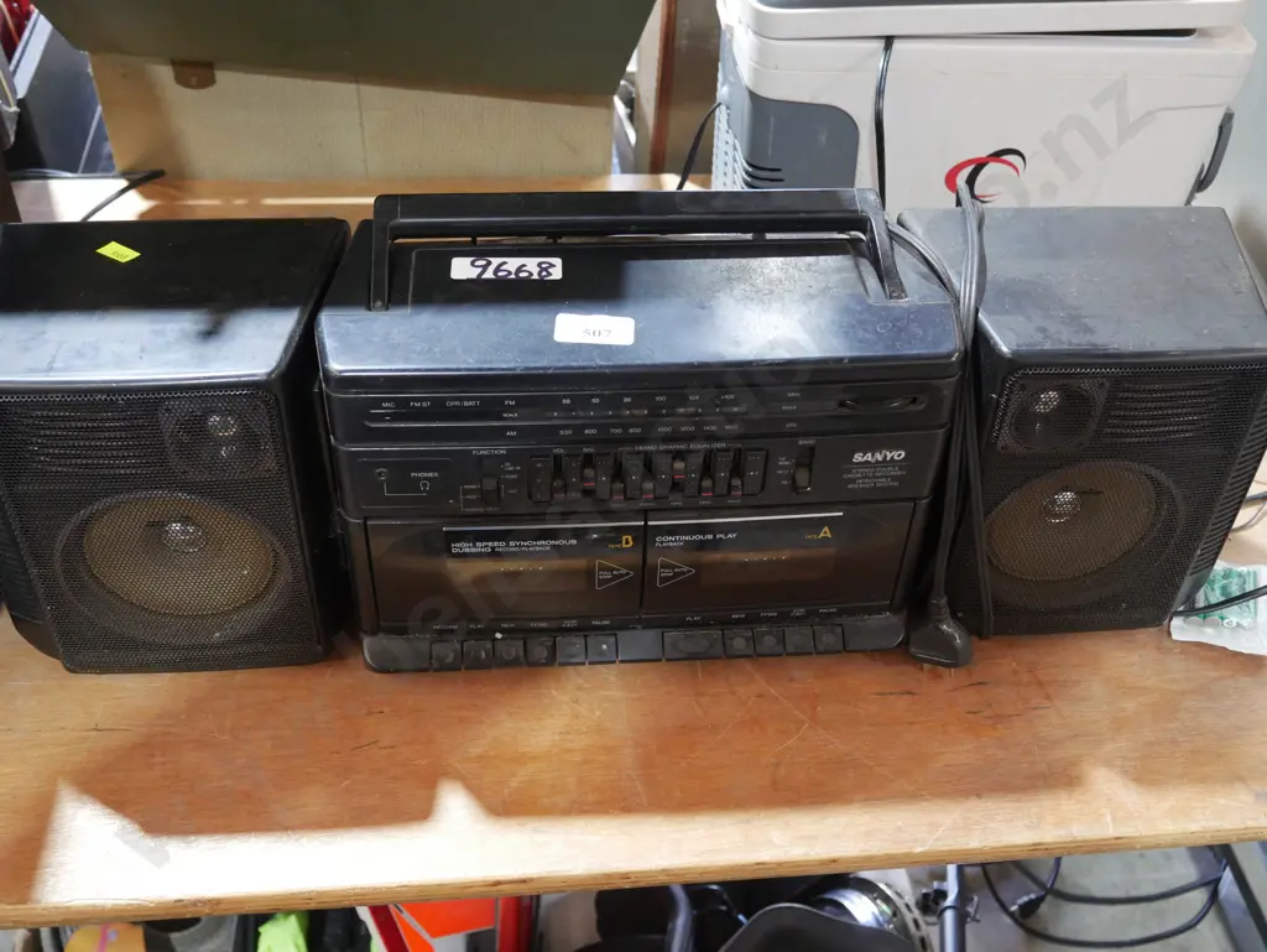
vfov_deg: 39.7
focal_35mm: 36
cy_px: 476
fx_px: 1318
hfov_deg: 51.3
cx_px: 634
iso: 1250
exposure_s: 1/60
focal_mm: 18
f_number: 4
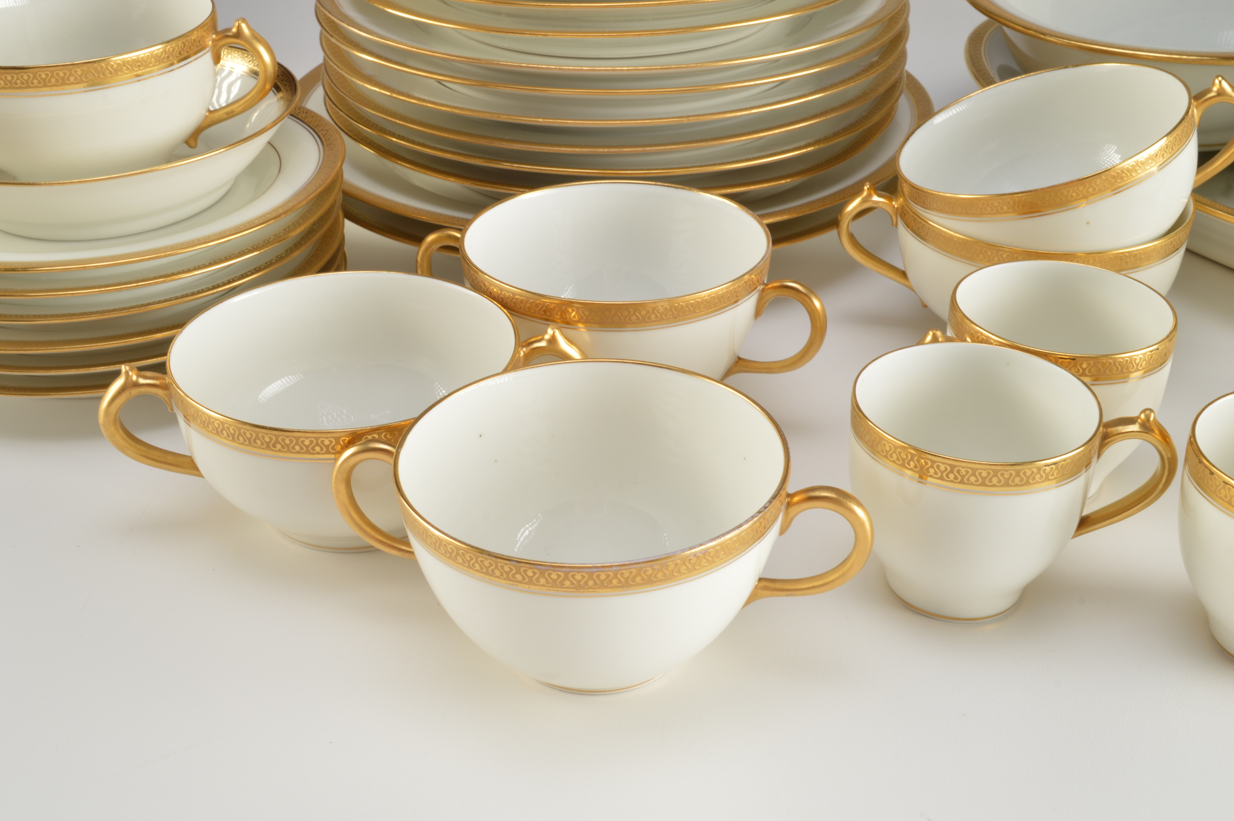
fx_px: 1644
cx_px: 617
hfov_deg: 41.1
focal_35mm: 48
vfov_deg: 28.0
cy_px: 410
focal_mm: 32
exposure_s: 1/100
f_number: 16
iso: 100
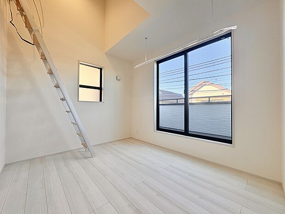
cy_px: 107
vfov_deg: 85.7
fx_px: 115
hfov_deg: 102.1
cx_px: 142
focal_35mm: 14
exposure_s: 1/160
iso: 64
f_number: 2.2
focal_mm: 2.22
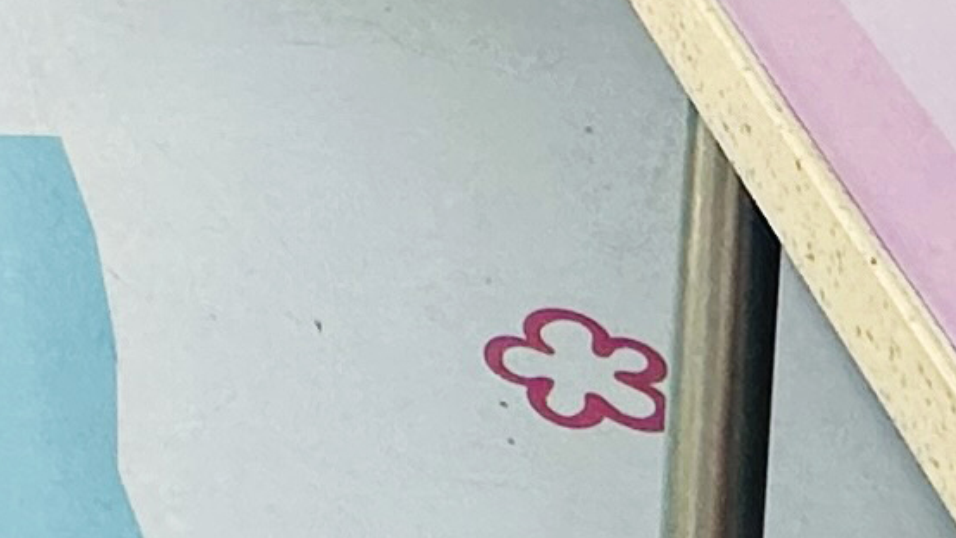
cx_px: -311
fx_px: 2815
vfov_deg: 8.7
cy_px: -1157
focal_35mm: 111
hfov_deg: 17.9
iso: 50
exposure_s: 1/99
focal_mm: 2.22
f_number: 2.2
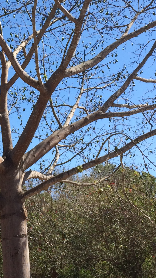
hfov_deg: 15.1
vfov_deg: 26.2
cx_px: 11
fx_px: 581
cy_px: 39
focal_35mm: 79
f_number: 2.2
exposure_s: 1/1709
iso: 32
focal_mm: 4.15
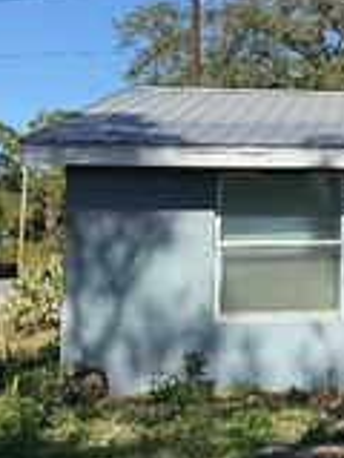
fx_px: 994
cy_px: 153
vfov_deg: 25.9
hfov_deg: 17.5
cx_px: 530
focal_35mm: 75
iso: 80
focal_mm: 6.76
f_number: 1.78
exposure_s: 1/3584
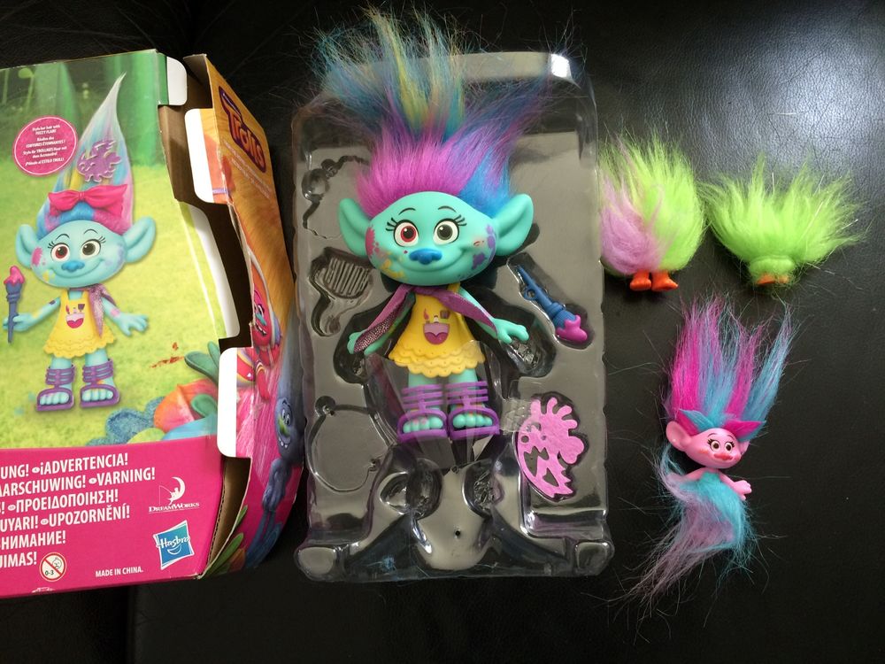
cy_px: 332
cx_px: 442
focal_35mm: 29
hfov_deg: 61.7
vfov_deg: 48.2
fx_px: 741
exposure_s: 1/33
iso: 80
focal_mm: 4.15
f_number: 2.2
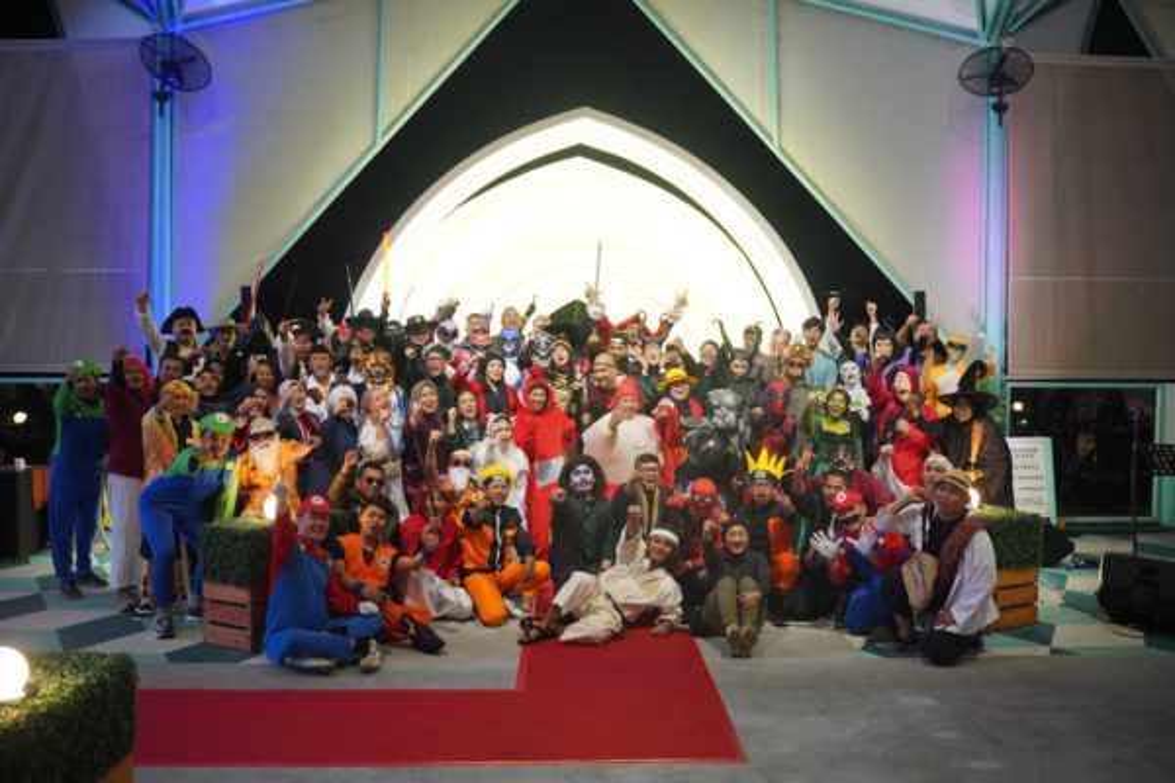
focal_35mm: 31
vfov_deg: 42.3
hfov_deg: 60.3
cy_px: 392
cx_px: 588
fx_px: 1012
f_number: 2.8
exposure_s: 1/125
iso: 2500
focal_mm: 31
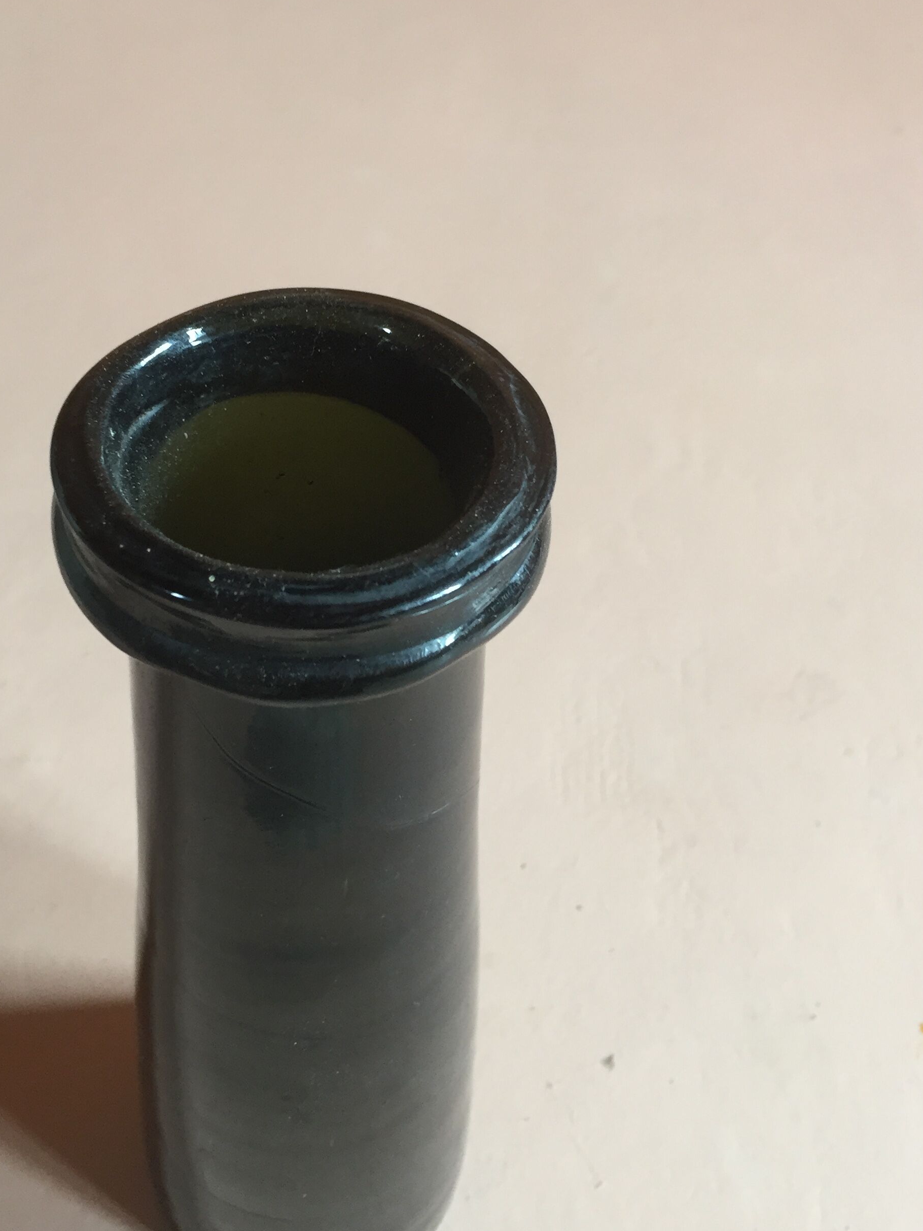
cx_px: 390
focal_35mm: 39
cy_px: 626
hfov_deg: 36.7
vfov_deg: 47.9
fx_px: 1387
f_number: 2.2
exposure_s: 1/33
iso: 100
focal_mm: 4.15
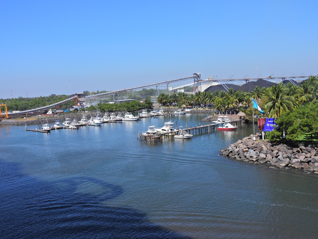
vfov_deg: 40.7
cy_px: 120
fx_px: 322
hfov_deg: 52.6
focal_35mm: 35
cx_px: 159
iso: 100
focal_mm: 6.2
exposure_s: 1/1600
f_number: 3.5
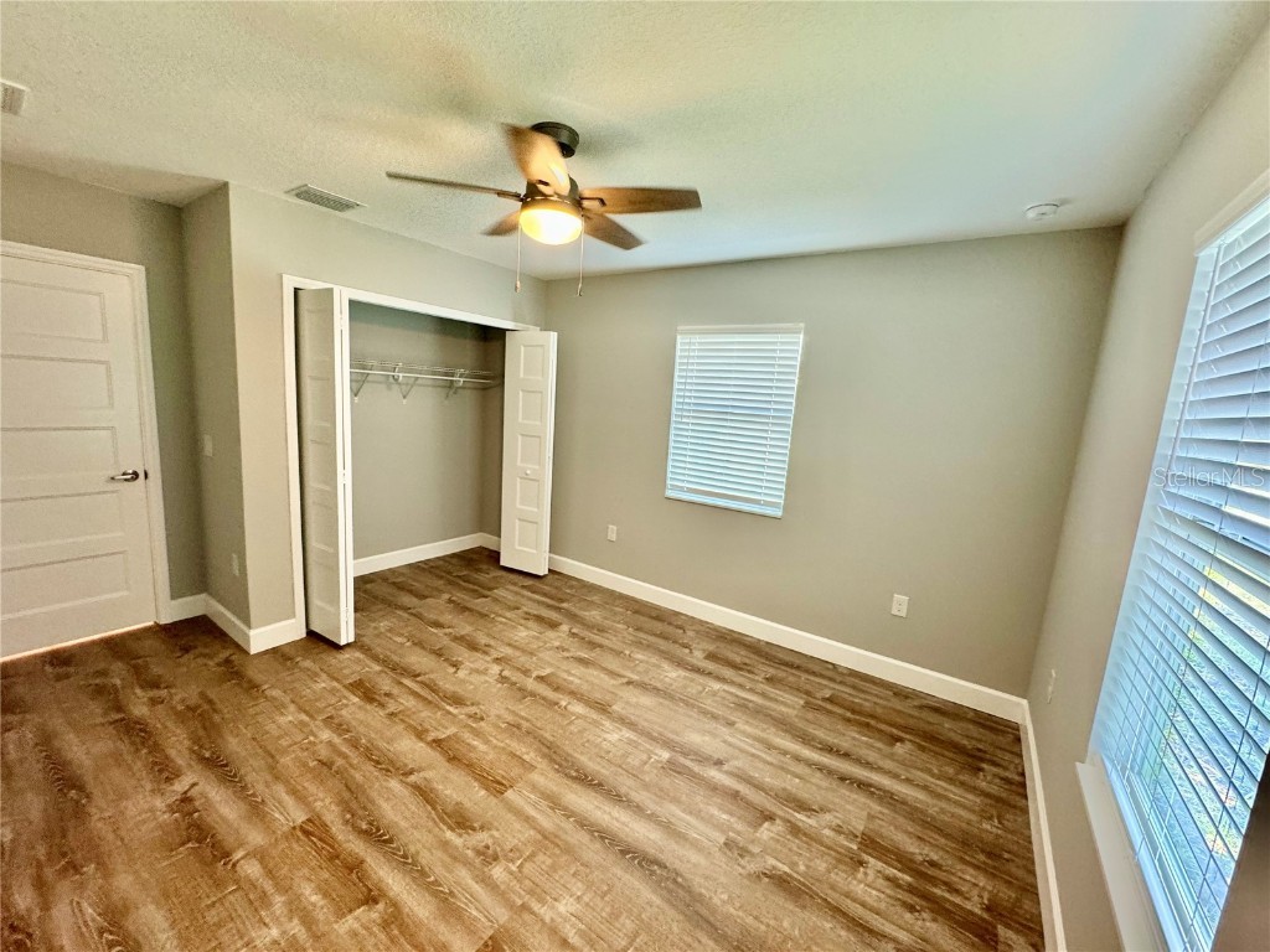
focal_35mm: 14
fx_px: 514
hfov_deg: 102.1
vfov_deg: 85.7
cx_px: 635
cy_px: 476
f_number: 2.2
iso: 200
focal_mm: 2.22
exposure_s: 1/60
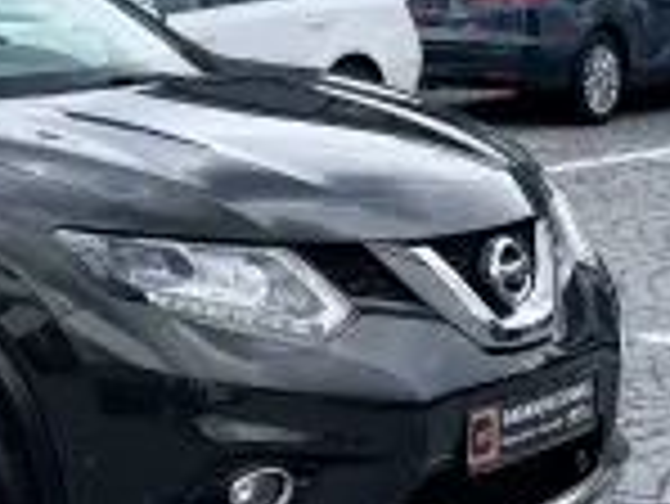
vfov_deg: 25.3
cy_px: 230
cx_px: -126
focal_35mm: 58
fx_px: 1124
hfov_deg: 28.9
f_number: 1.78
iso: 100
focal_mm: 6.76
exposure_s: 1/2801
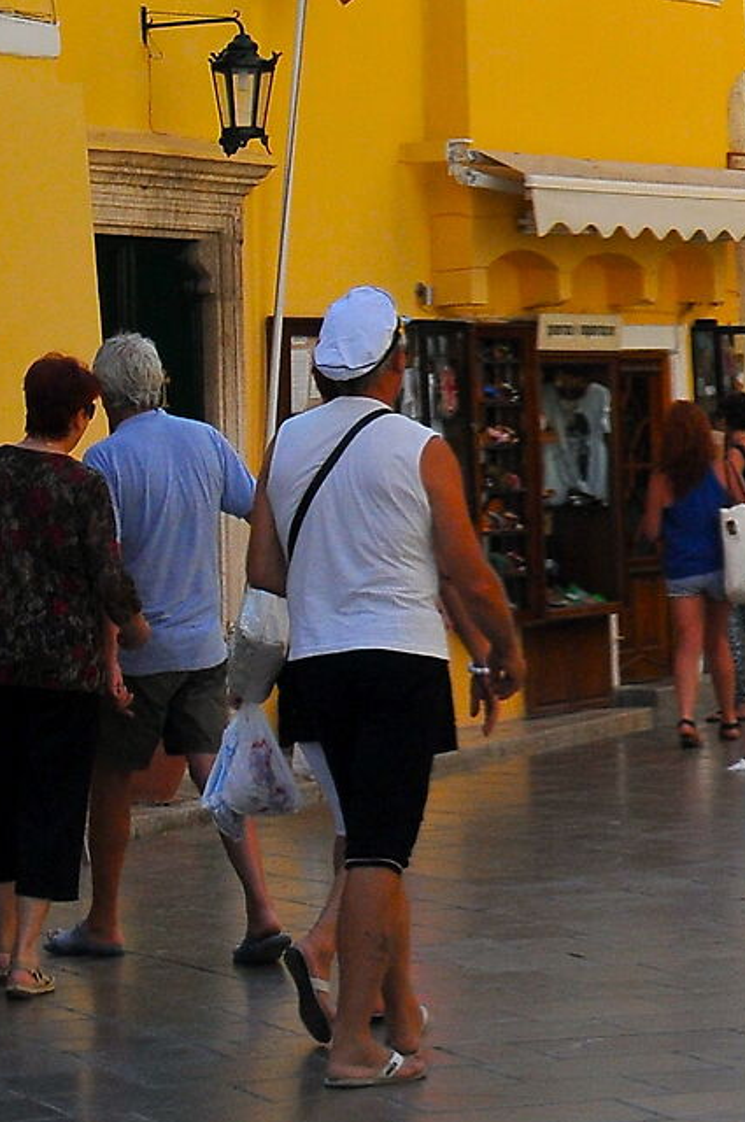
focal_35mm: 135
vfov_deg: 14.2
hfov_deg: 10.1
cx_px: 316
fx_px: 4202
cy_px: -549
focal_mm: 24
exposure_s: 1/320
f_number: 8
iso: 400
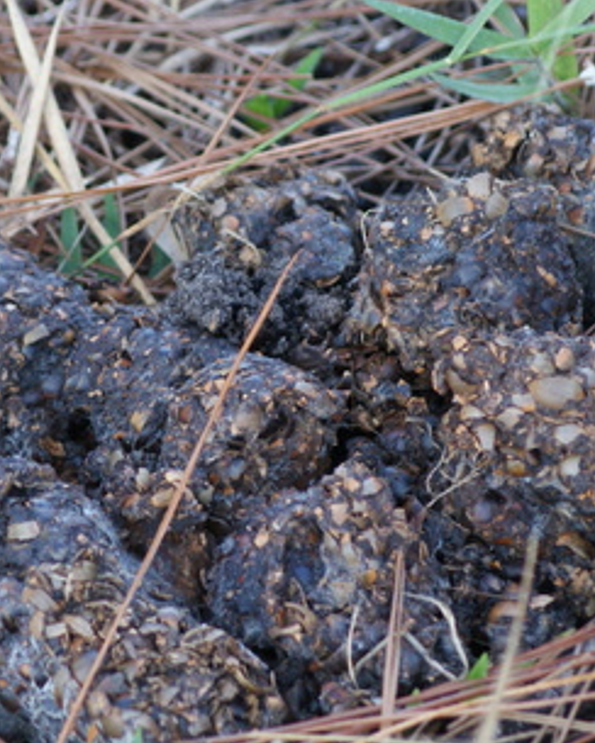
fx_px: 8098
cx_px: 134
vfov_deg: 5.3
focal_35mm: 368
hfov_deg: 4.2
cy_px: 362
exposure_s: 1/60
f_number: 5.6
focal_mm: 135
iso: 400
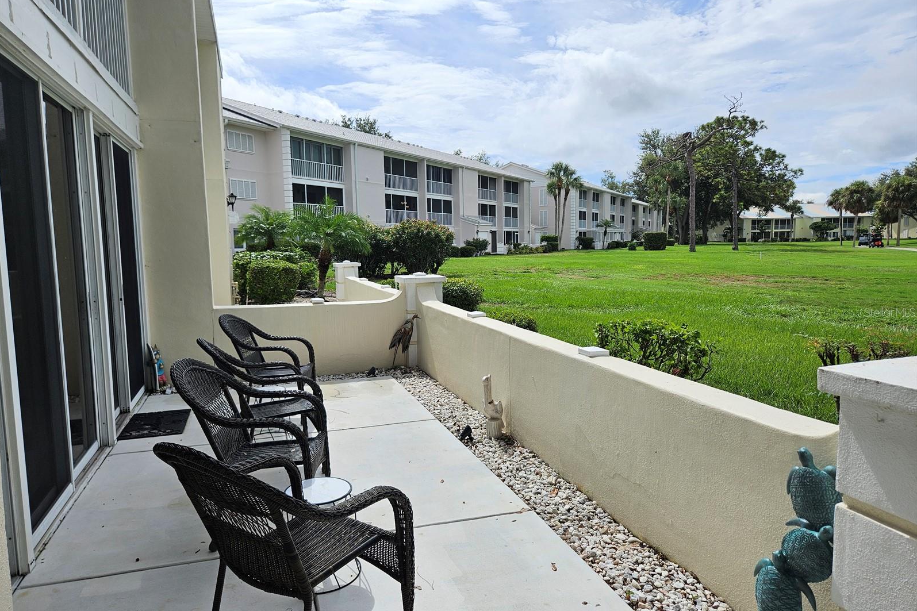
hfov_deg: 73.7
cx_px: 458
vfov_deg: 53.1
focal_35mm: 24
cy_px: 312
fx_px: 611
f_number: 1.8
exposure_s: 1/2671
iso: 25
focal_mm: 5.4
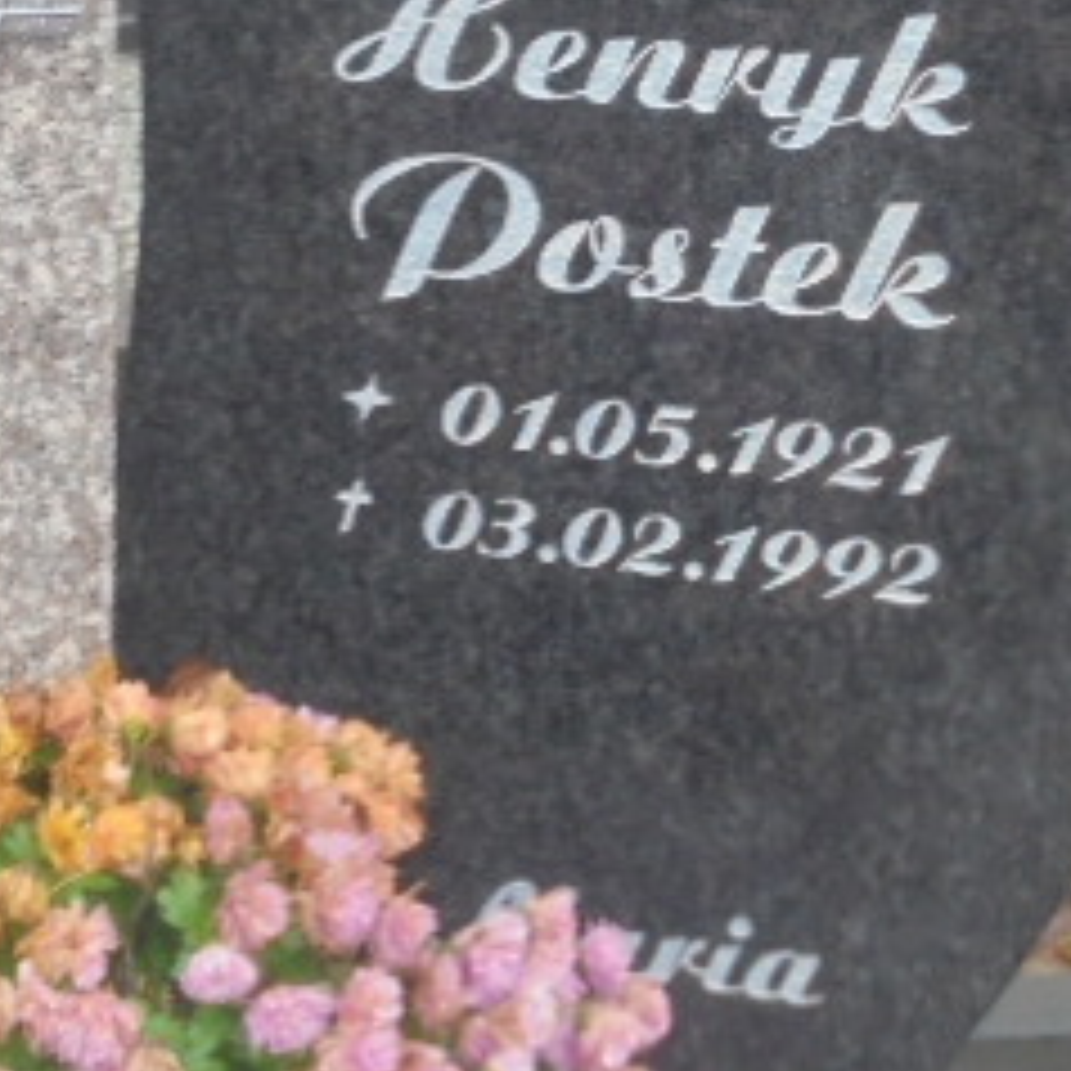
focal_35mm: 133
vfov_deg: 13.0
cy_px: 140
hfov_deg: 12.9
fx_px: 4656
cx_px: -130
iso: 400
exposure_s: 1/25
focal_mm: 10.1
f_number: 5.2
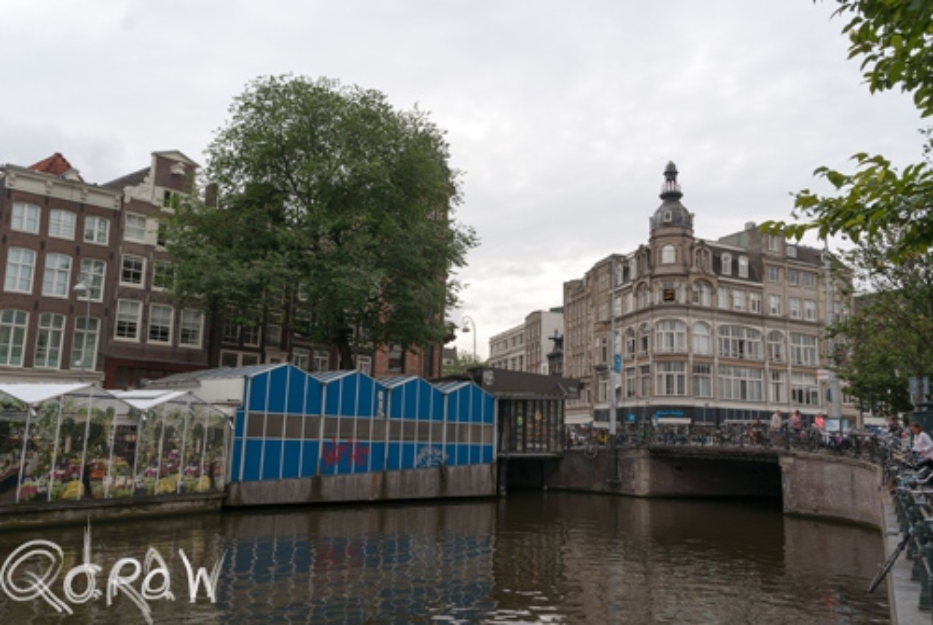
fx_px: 701
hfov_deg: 67.3
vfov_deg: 48.1
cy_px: 312
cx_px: 466
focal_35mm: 27
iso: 100
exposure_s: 1/80
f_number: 9
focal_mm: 18
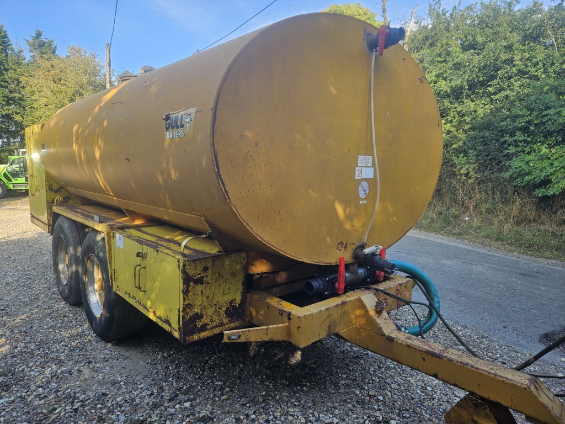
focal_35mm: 23
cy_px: 212
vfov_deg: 58.9
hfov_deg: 73.9
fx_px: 375
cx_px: 282
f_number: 1.8
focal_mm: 5.4
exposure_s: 1/237
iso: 25
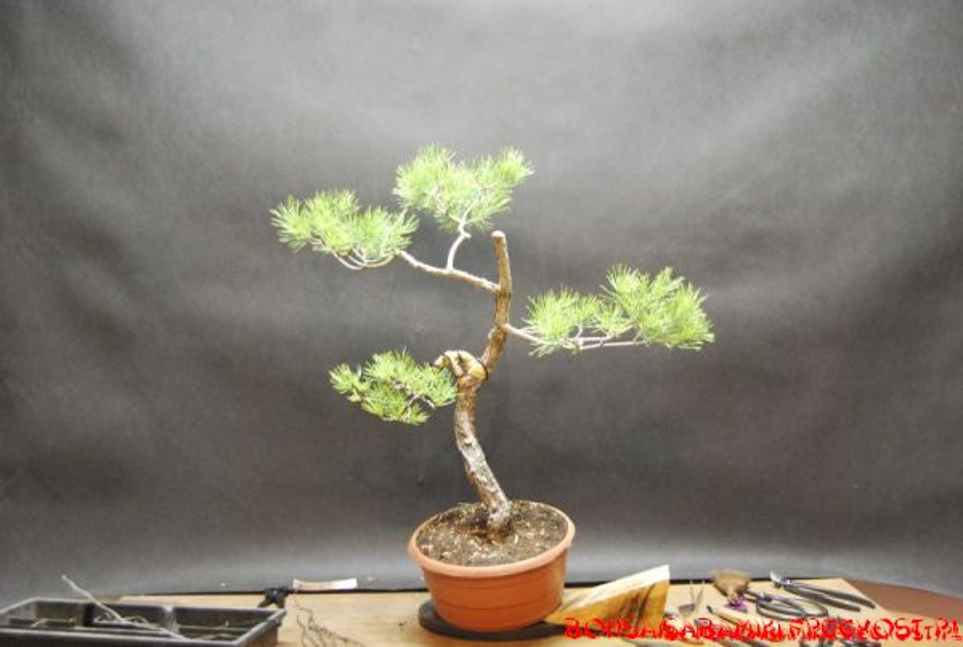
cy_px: 324
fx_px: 1046
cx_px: 482
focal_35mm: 39
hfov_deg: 49.5
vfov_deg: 34.4
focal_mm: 26
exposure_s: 1/10
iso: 1600
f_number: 4
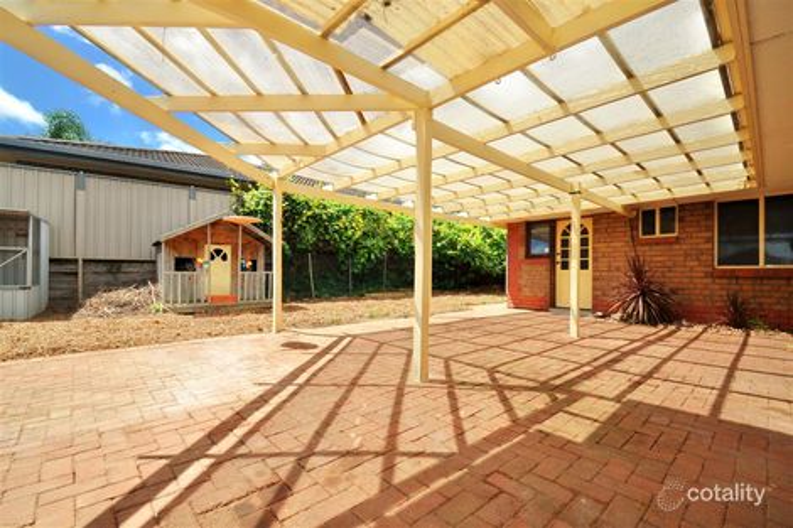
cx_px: 396
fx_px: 330
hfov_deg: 100.4
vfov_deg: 77.3
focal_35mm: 15
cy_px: 264
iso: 250
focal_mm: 10
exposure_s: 1/200
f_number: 9.5
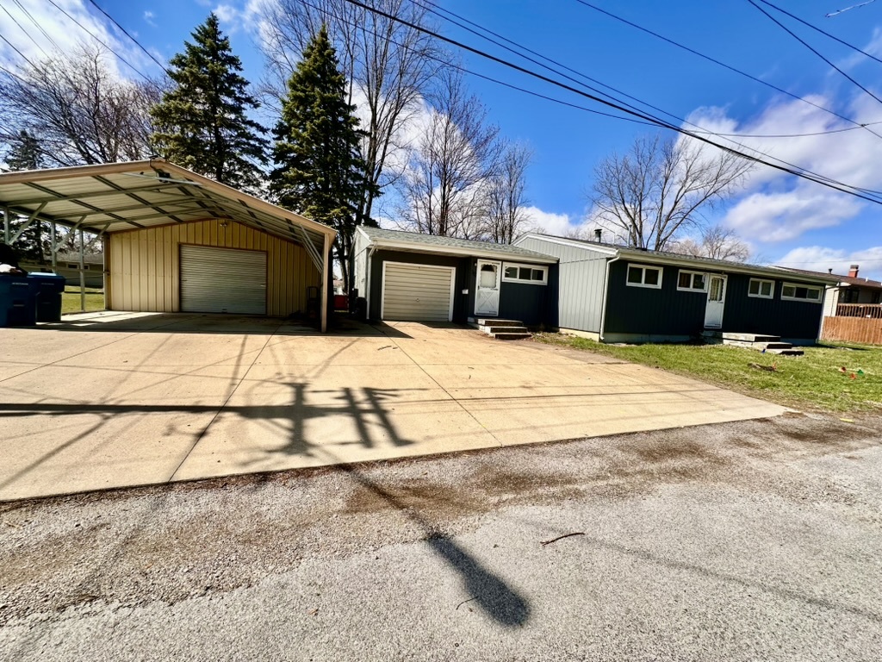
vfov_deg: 85.7
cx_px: 441
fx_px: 357
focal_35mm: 14
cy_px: 331
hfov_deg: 102.1
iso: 50
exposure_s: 1/2618
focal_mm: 2.22
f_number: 2.2
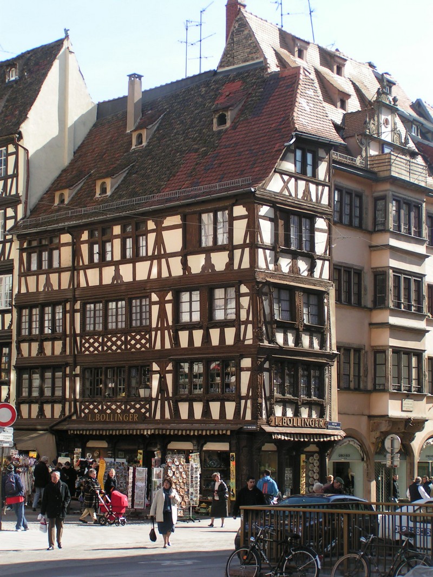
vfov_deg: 29.8
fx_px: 1084
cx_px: 216
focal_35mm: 65
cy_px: 288
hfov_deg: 22.6
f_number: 5
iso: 50
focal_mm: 10
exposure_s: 1/200
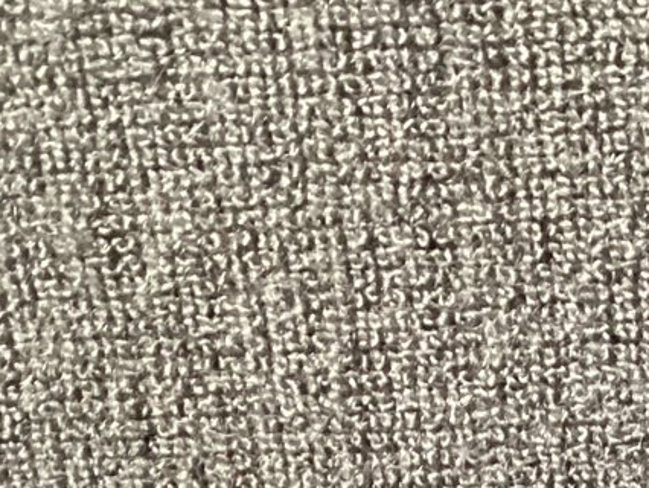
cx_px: 804
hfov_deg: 17.0
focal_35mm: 110
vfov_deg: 12.5
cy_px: 841
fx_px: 2064
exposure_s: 1/30
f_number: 2.4
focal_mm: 3.3
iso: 320
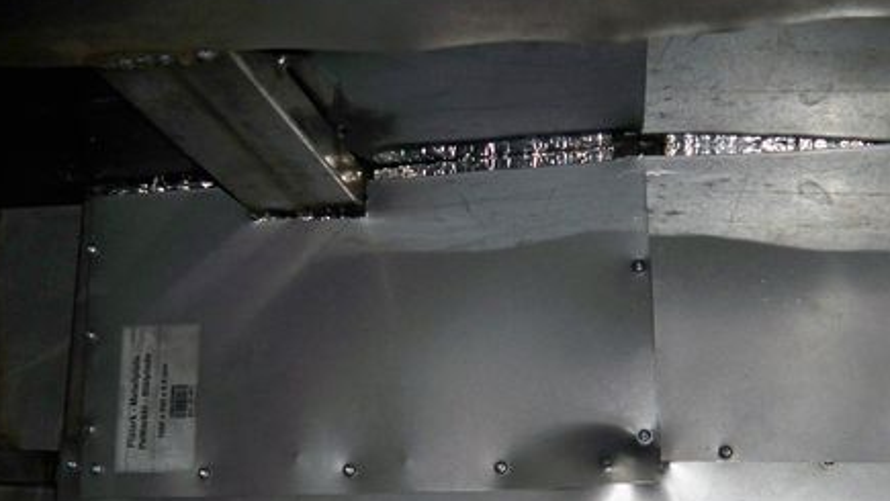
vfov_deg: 21.0
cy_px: 343
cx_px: 401
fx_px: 1346
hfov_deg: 36.6
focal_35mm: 57
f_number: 3.1
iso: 200
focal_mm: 7.9
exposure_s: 1/30
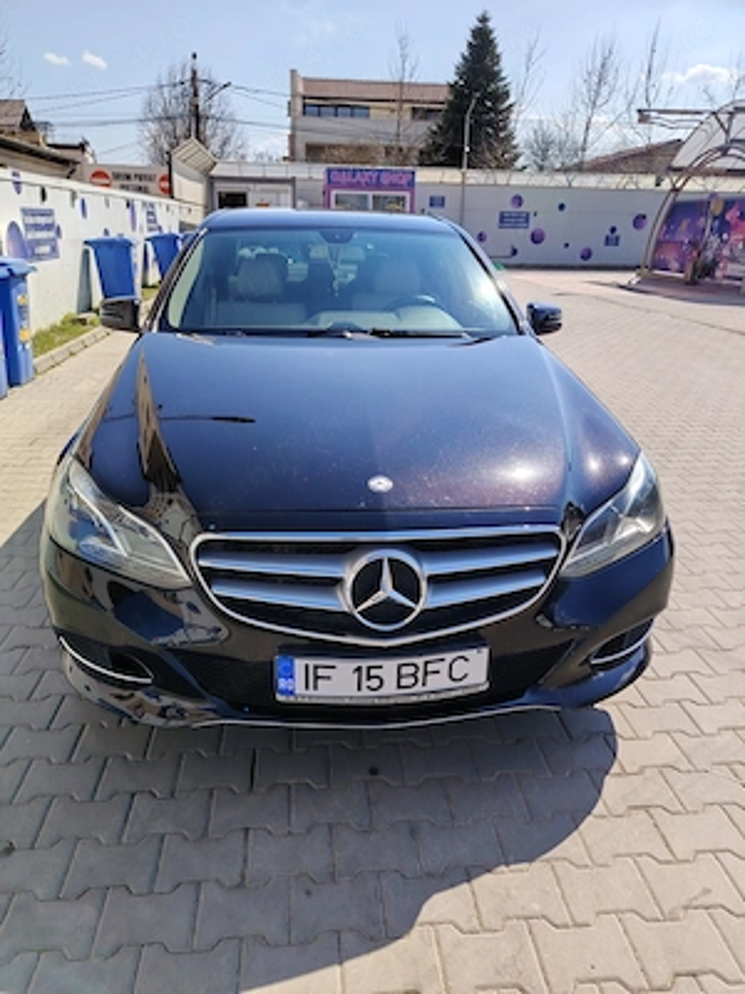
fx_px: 689
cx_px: 372
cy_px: 497
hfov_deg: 56.8
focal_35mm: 24
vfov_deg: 71.6
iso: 100
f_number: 1.75
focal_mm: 5.25
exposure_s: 1/1442
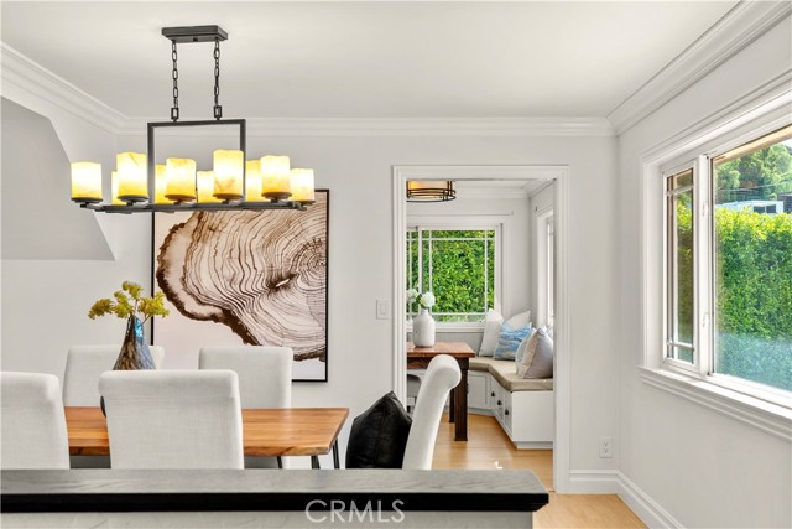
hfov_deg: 54.4
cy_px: 264
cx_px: 396
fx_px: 770
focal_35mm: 35
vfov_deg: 37.9
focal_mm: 35
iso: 200
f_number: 8
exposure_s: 1/6
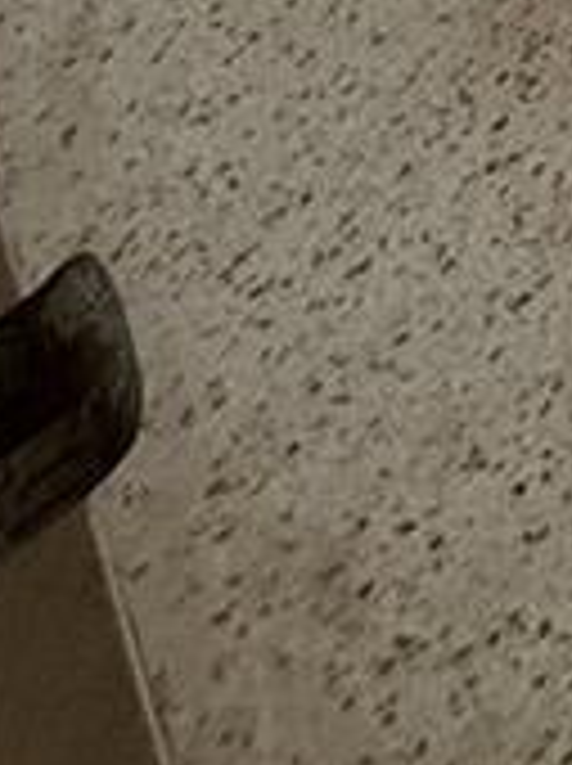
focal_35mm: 99
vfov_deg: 11.1
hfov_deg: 10.2
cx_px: 1779
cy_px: -1593
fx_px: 2187
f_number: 2.2
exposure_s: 1/96
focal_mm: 2.22
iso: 320
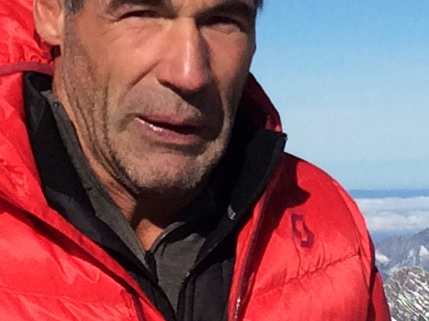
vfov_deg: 7.3
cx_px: 234
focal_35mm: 202
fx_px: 2501
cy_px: 71
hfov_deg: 9.8
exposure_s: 1/5128
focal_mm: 4.15
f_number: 2.2
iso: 32
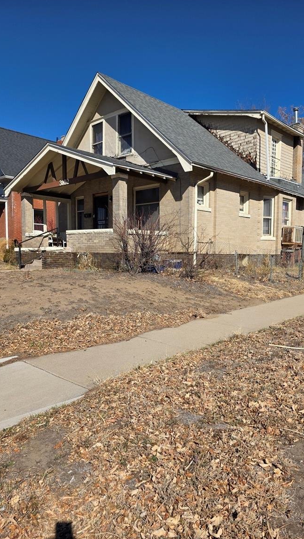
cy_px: 276
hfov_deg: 44.3
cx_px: 174
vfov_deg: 71.9
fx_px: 373
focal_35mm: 26
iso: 80
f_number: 1.7
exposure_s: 1/7626
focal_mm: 6.3
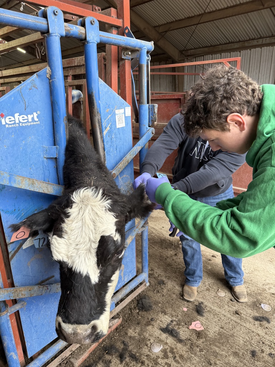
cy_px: 184
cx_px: 138
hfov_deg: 56.8
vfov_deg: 71.6
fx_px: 254
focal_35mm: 24
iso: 80
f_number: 1.78
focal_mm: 6.76
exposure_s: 1/143
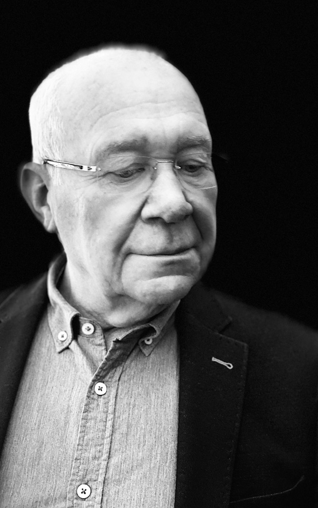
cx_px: 175
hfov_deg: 23.1
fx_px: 776
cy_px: 252
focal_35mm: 56
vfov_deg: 36.3
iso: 320
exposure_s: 1/25
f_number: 2
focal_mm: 6
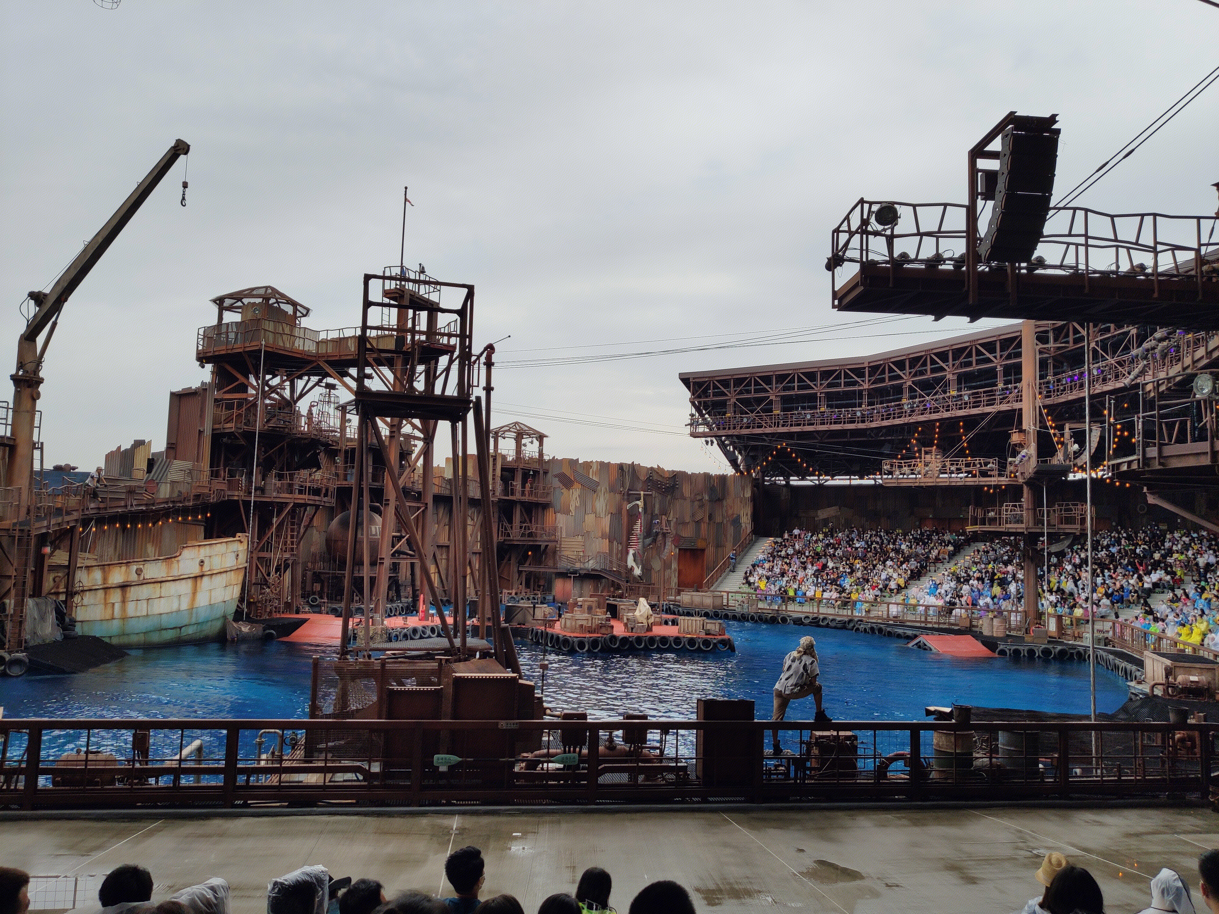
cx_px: 610
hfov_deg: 67.3
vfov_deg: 53.1
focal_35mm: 26
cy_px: 457
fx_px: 916
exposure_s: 1/1101
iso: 112
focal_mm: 4.75
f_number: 1.75
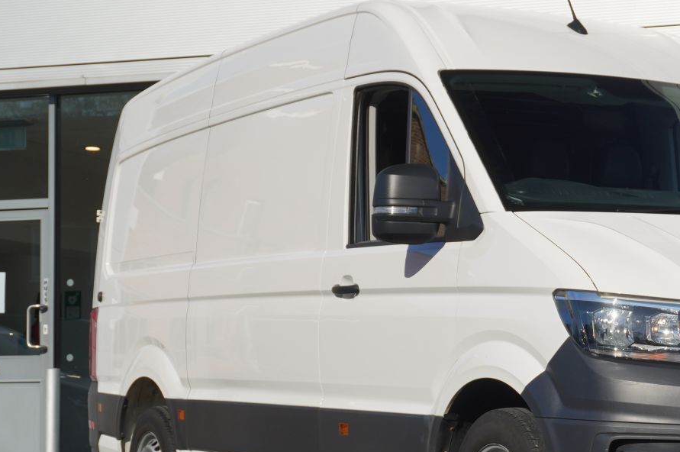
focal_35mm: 97
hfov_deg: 20.8
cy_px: 312
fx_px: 1830
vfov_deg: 14.0
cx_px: 552
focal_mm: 36
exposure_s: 1/320
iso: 100
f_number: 7.1
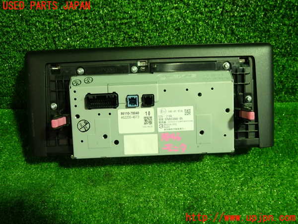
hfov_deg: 60.0
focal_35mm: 30
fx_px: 258
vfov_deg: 46.8
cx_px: 149
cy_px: 112
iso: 200
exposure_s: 1/30
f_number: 2.3
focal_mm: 5.4
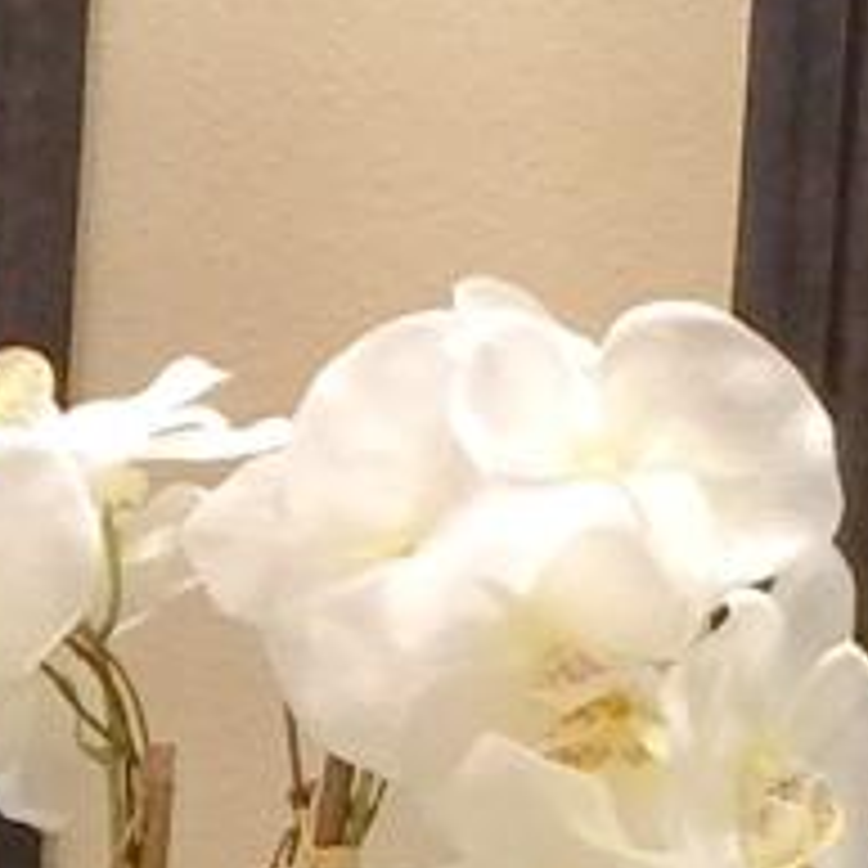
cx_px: -940
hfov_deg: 6.4
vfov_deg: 6.3
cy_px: 1961
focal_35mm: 266
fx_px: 7546
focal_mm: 4.15
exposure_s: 1/15
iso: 50
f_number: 2.2
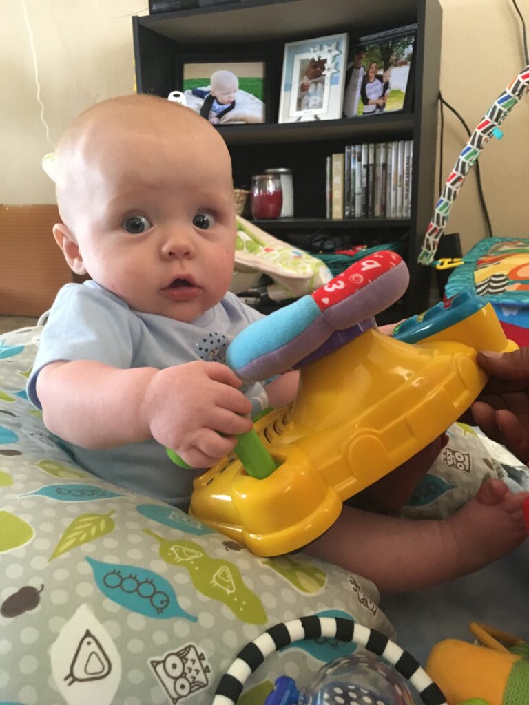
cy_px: 352
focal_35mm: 29
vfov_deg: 61.7
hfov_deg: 48.2
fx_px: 591
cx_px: 264
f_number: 2.2
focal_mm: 4.15
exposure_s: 1/20
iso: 200
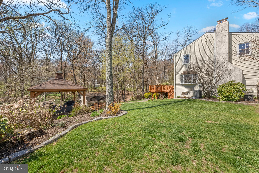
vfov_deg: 81.2
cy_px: 86
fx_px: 101
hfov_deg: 104.3
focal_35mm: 14
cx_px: 130
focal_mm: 14
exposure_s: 1/1250
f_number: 8
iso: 640
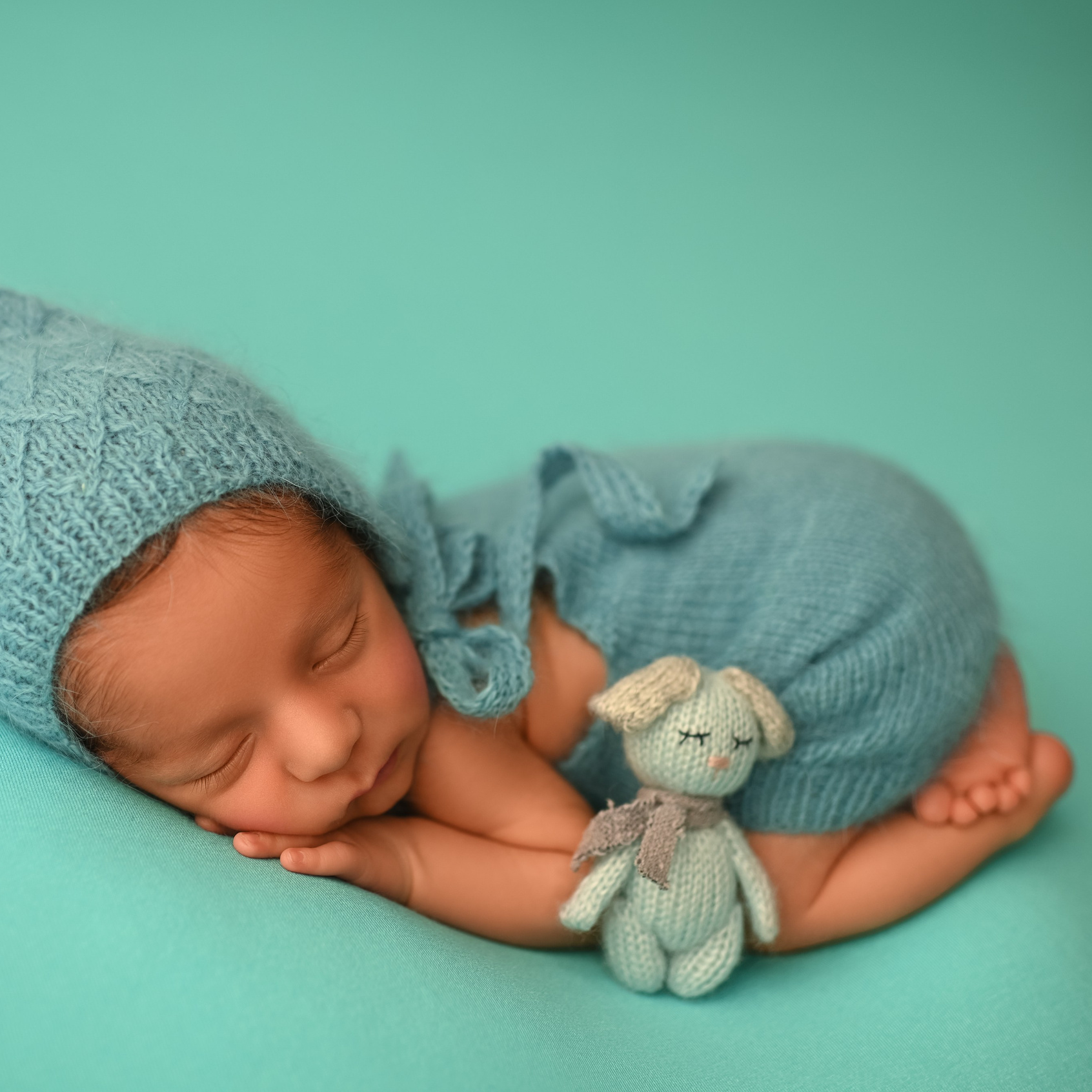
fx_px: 1606
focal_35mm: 45
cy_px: 542
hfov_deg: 37.1
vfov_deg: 37.6
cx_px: 359
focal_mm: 35
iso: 100
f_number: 2.5
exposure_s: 1/160
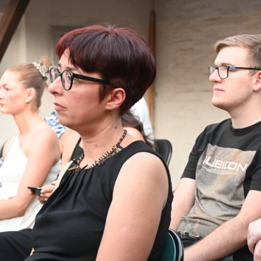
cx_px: 197
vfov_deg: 16.8
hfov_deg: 16.8
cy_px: 180
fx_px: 879
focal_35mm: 103
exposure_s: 1/60
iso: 8000
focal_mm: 57
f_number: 5.6
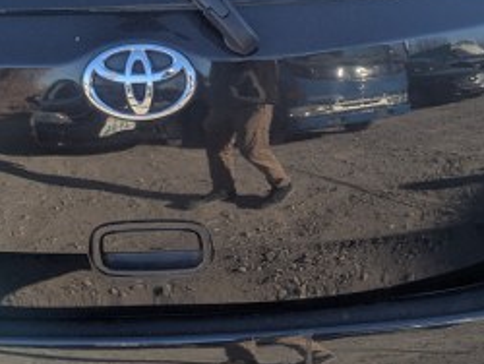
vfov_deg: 18.3
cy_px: 91
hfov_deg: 24.3
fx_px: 1120
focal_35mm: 80
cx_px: 181
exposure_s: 1/547
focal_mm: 5.43
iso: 45
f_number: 1.89
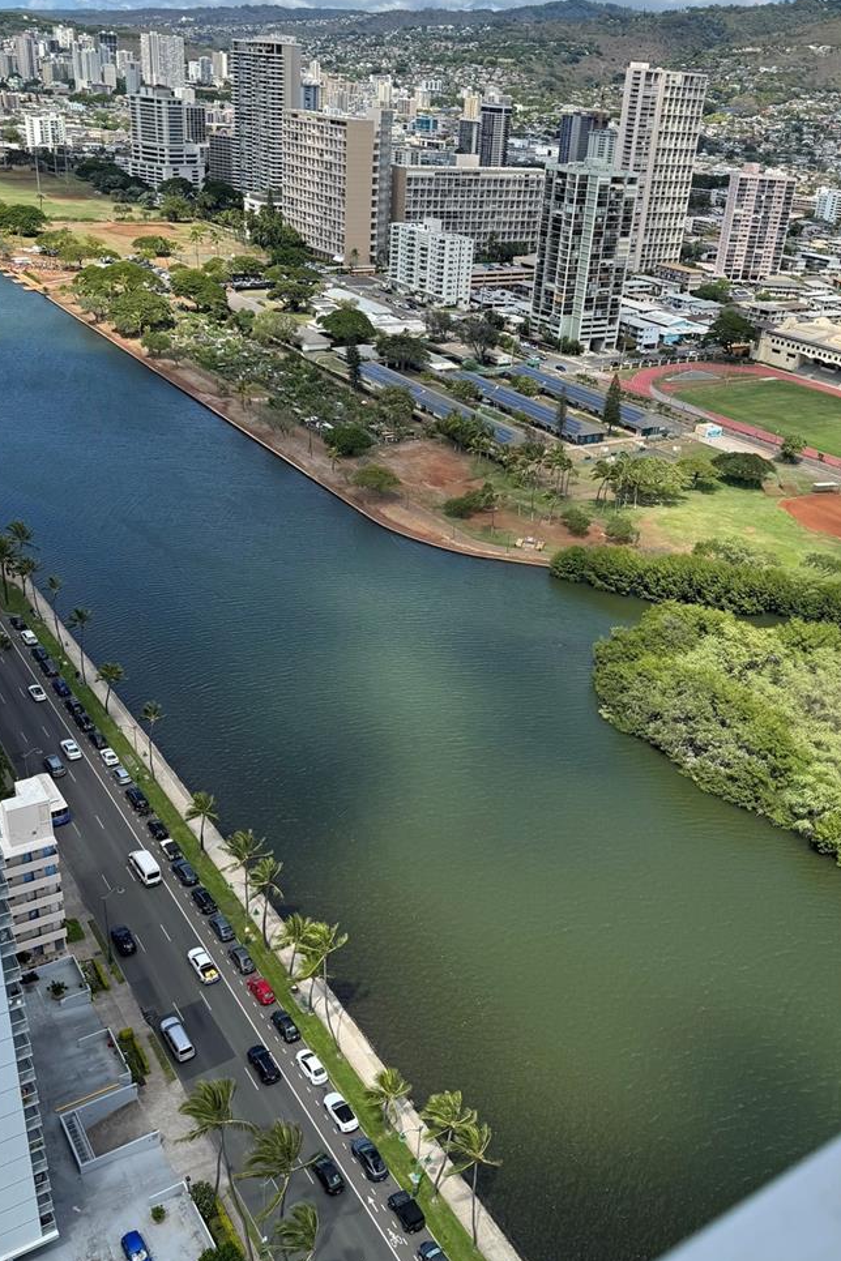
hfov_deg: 42.3
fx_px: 1086
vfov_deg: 60.3
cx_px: 465
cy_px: 620
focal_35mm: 31
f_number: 1.78
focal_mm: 6.76
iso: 80
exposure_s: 1/3247
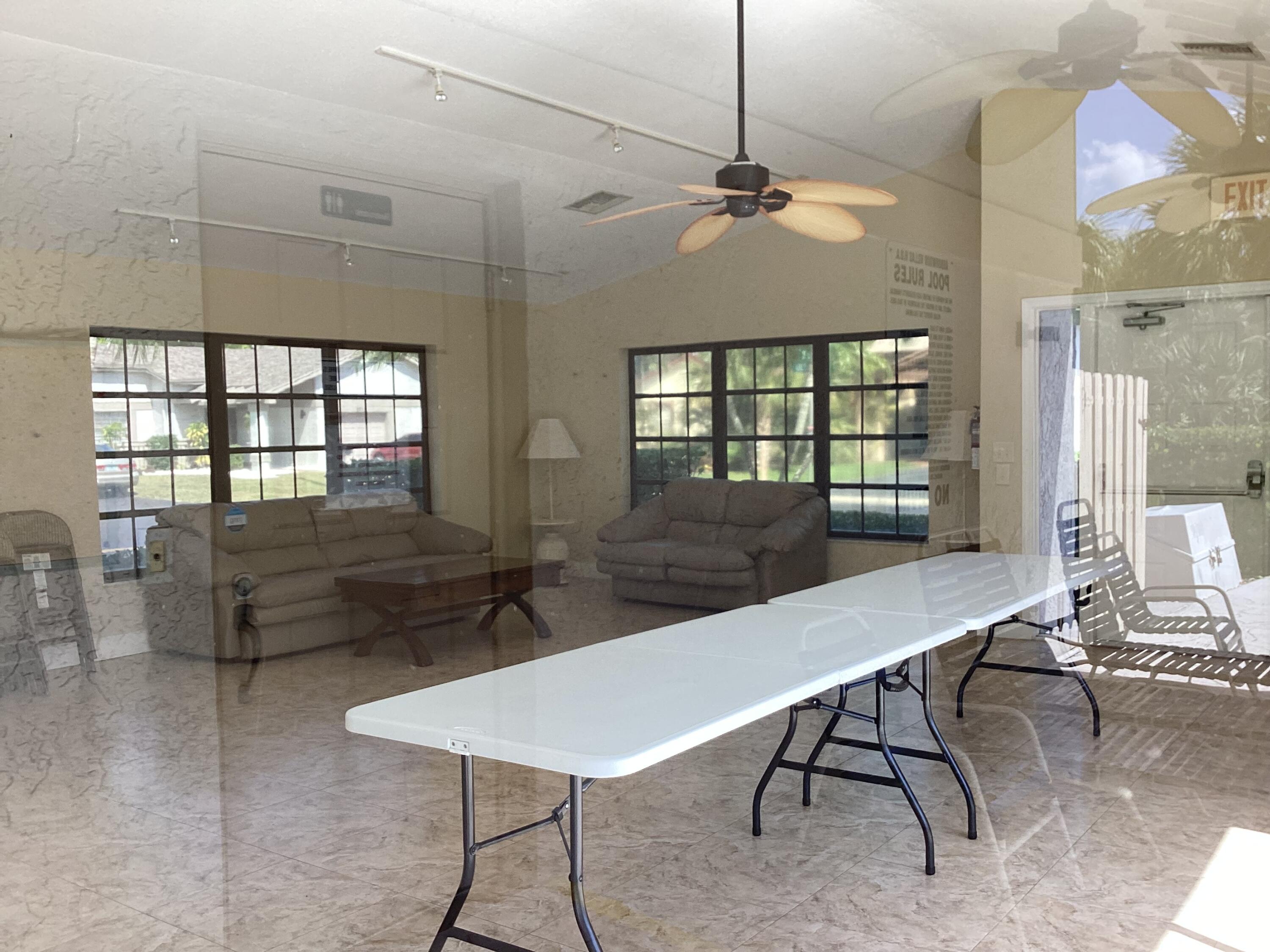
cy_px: 476
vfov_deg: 45.4
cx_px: 635
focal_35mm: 31
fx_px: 1137
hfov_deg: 58.4
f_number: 2.4
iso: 25
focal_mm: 3.3
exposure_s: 1/224
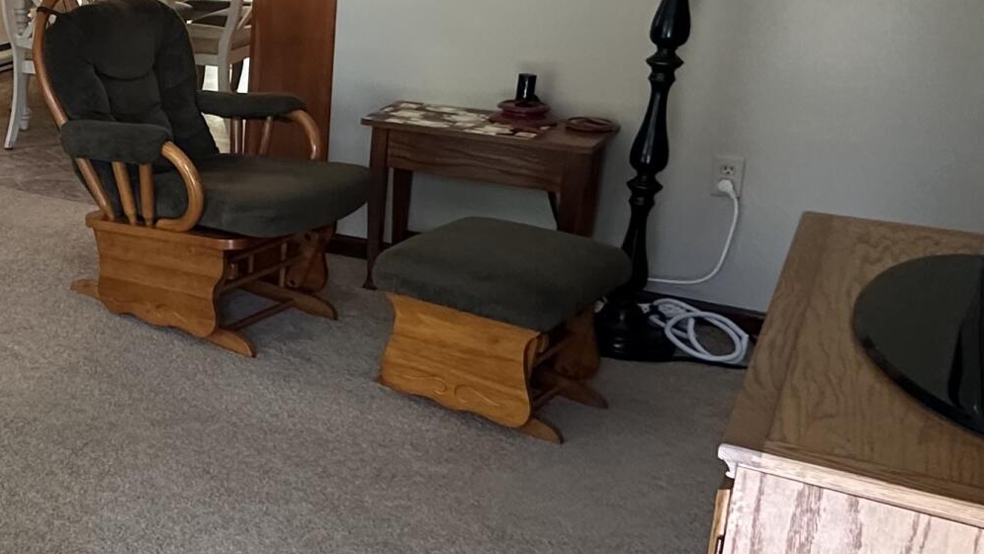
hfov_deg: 35.9
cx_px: -164
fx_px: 1200
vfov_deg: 25.7
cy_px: 156
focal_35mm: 46
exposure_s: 1/99
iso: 320
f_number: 2.2
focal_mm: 2.22
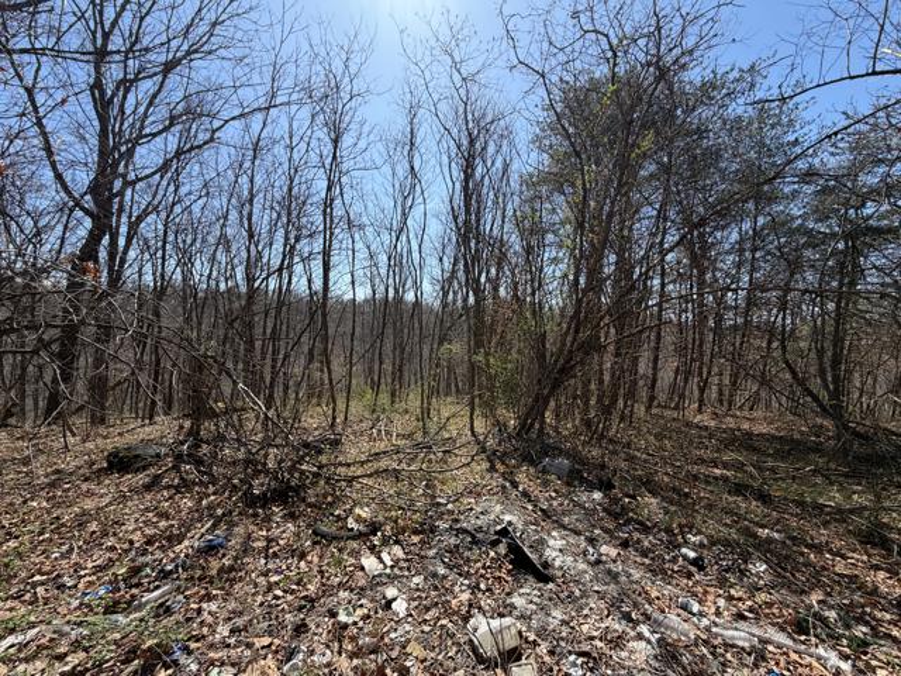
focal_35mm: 14
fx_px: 364
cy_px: 338
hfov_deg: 102.1
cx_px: 450
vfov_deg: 85.7
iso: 40
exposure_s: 1/770
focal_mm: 2.22
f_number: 2.2
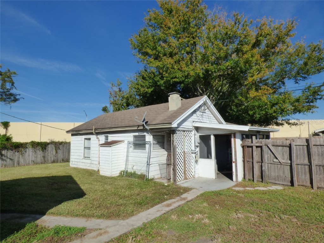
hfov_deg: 81.7
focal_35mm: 20
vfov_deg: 66.0
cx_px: 162
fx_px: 187
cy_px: 122
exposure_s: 1/800
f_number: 7.1
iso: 200
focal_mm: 3.58
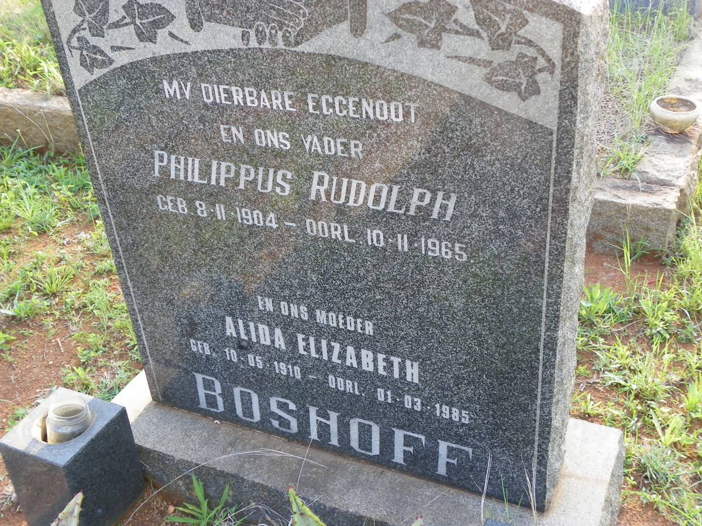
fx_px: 831
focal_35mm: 41
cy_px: 263
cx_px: 351
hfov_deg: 45.8
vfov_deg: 35.1
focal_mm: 7.3
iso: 64
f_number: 3.2
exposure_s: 1/50
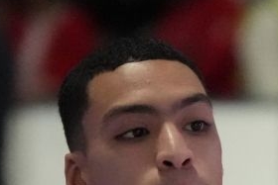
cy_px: 464
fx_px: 6150
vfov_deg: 1.7
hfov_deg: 2.6
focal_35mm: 796
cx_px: 440
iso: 10000
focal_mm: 124
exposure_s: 1/800
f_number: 2.8
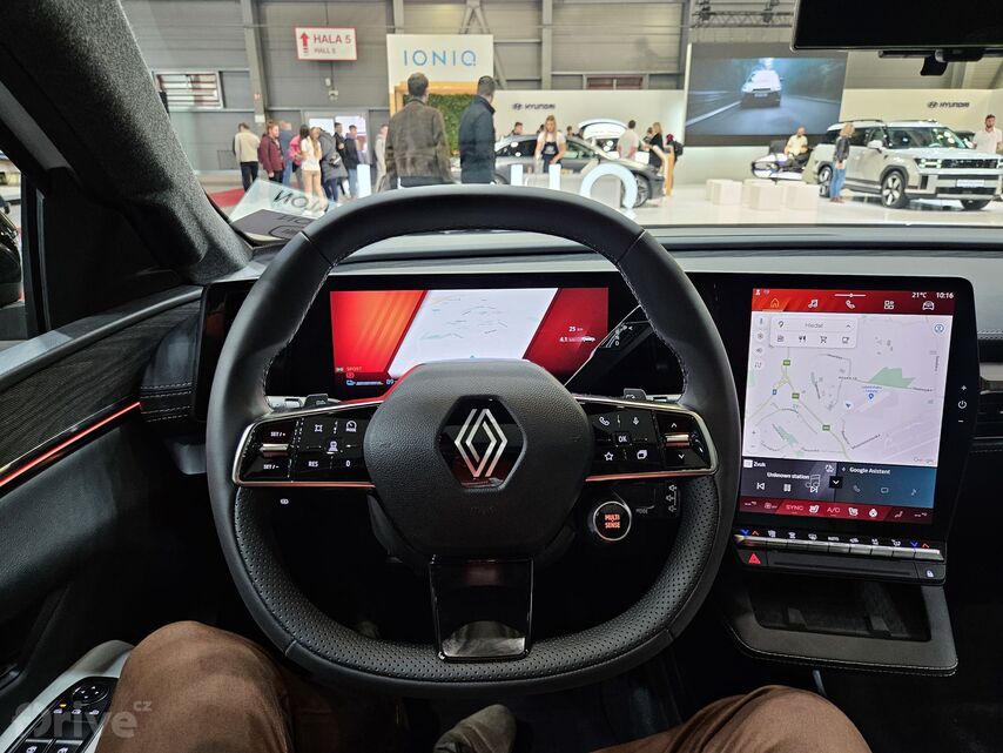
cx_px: 502
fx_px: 667
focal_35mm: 23
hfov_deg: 73.9
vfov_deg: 58.9
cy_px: 376
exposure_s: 1/100
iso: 320
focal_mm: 5.4
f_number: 1.8
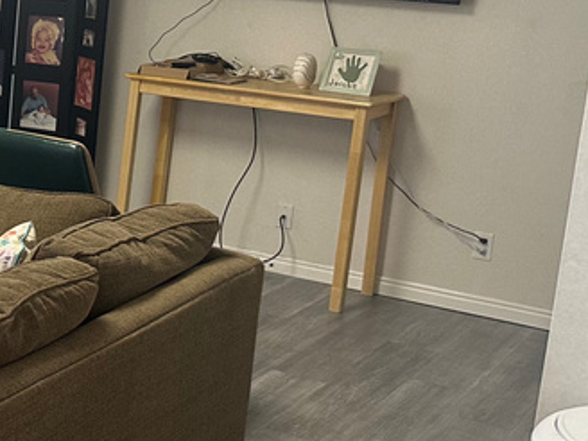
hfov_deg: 22.0
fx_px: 1274
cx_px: -271
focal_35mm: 75
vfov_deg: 19.6
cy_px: 156
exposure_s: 1/60
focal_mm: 6.86
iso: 250
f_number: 1.78
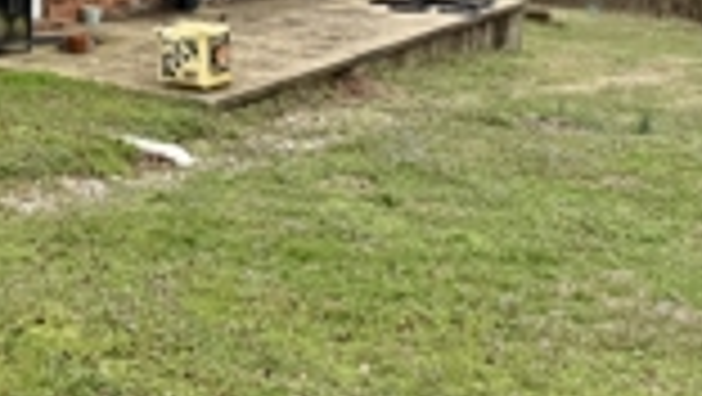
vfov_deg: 17.3
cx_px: -126
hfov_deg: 27.8
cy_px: -72
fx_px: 1248
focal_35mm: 67
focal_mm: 6.76
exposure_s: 1/1010
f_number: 1.78
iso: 80
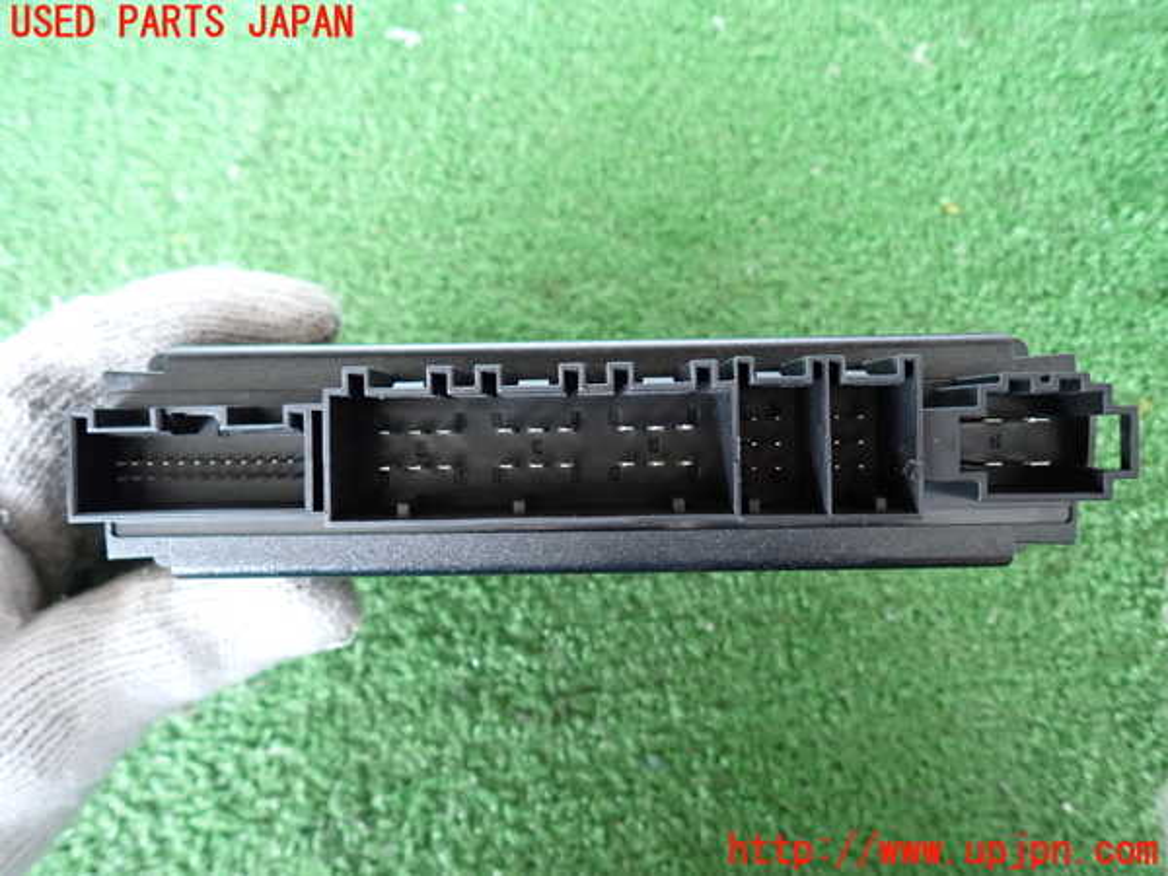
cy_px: 438
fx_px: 844
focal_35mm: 25
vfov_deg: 54.9
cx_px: 584
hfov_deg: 69.4
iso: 500
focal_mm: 4.5
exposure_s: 1/30
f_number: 2
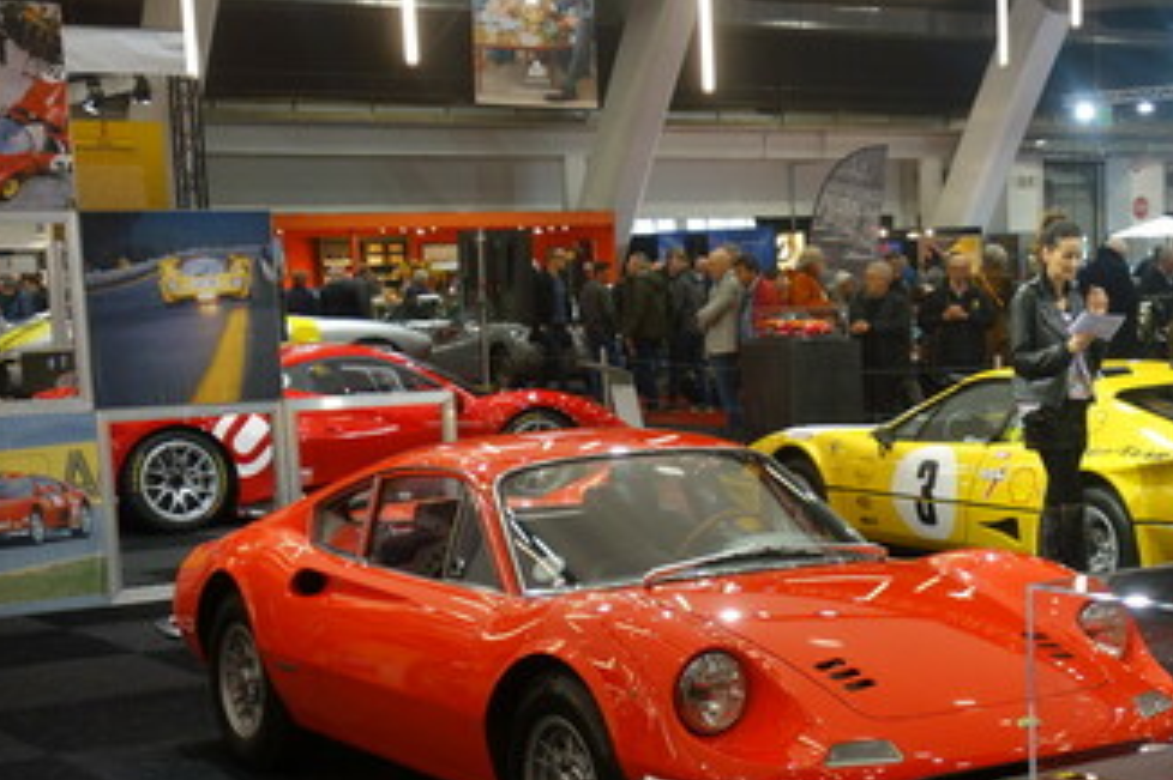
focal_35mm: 70
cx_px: 932
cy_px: 625
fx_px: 2280
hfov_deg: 28.3
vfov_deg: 19.2
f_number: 2.8
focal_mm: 14.23
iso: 320
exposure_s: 1/40
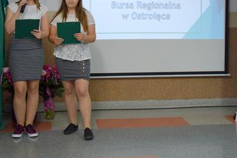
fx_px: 514
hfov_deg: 26.0
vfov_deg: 17.3
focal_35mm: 78
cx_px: 130
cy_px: 21
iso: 1000
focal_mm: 25
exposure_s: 1/60
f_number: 4
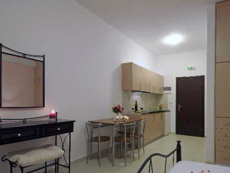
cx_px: 137
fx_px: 146
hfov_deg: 75.6
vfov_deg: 60.8
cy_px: 99
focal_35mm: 22
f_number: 18
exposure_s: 1/1.3
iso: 400
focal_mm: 10
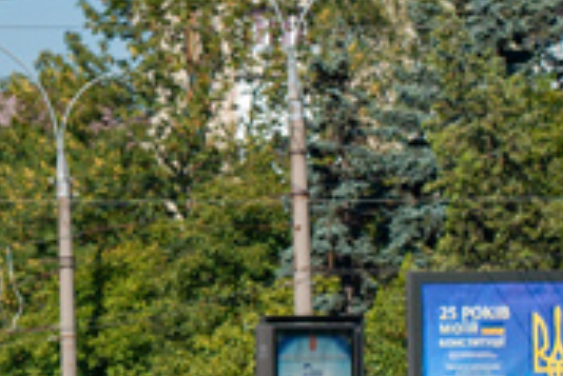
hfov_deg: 6.1
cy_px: 147
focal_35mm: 337
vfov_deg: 4.1
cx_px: -183
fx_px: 5274
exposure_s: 1/1600
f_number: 4.5
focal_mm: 50
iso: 125
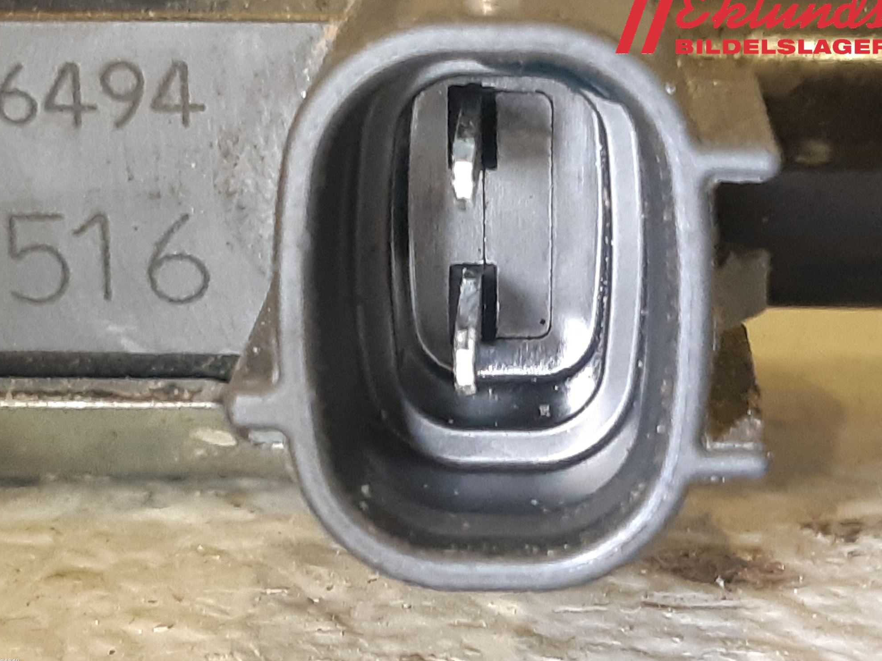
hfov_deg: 65.3
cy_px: 321
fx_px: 688
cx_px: 432
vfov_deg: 51.3
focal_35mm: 27
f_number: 1.7
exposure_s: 1/50
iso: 250
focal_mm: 3.93
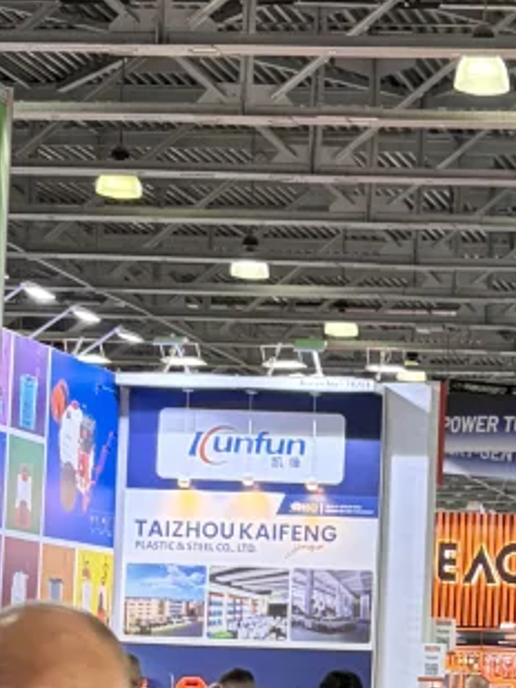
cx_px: 638
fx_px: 2403
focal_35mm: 121
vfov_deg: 16.1
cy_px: 606
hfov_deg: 12.0
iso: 200
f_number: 1.6
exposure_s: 1/100
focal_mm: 5.96
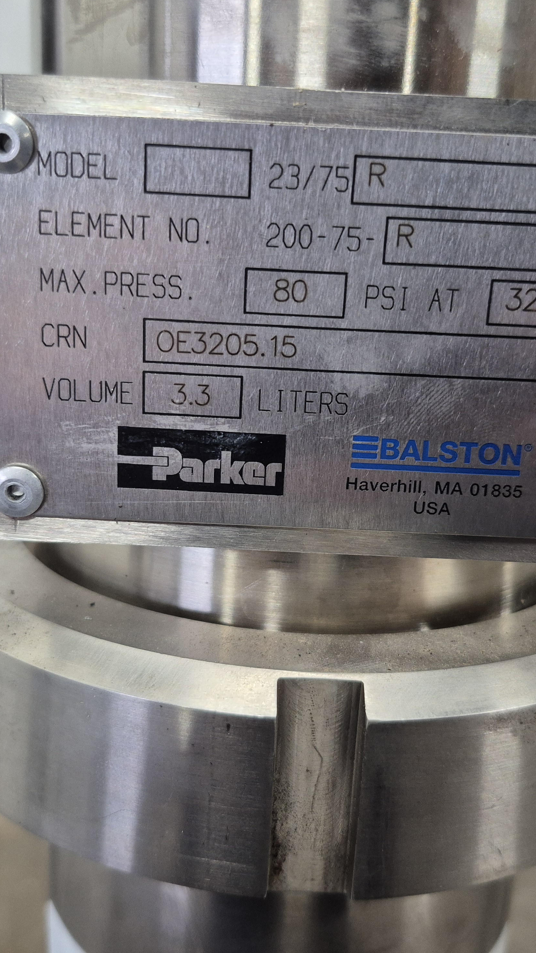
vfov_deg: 58.0
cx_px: 272
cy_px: 470
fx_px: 859
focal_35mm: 34
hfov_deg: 34.6
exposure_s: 1/120
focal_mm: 5.4
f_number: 1.8
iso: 400
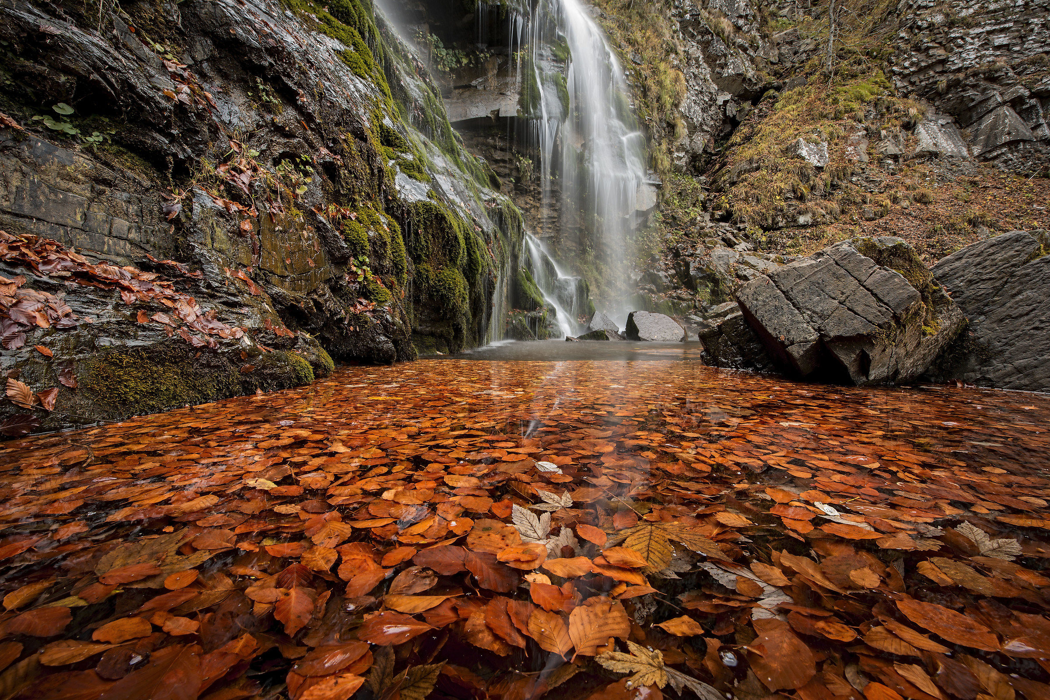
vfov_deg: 77.3
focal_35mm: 15
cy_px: 350
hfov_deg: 100.4
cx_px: 525
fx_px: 438
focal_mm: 15
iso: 31
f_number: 18
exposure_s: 1
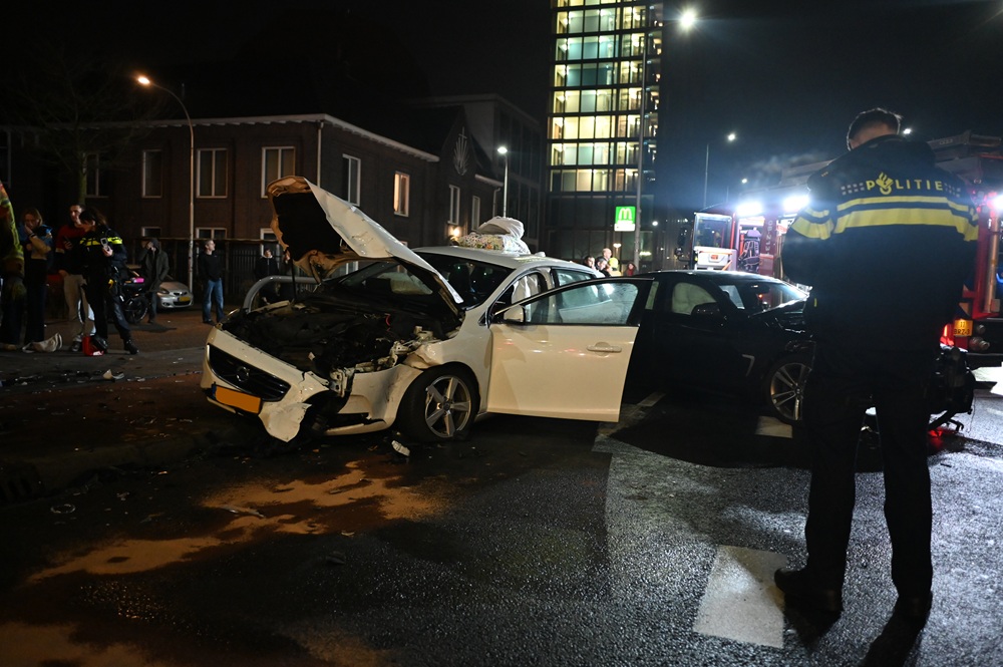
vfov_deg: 46.3
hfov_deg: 65.5
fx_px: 779
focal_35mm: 28
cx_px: 502
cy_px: 334
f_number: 2.8
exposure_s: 1/60
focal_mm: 28
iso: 5600
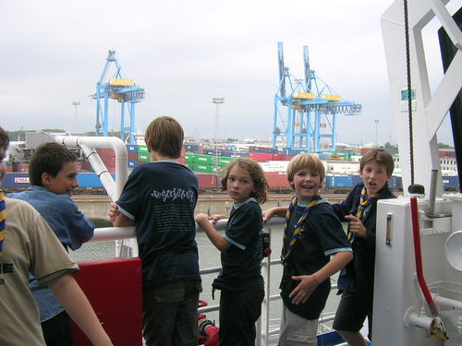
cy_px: 196
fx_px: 561
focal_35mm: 42
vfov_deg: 34.3
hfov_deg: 44.8
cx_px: 250
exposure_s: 1/268
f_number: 2.8
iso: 50
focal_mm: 5.4
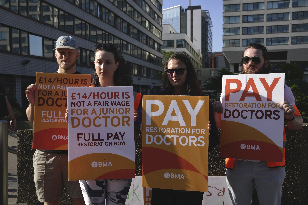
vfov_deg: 35.9
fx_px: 317
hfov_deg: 51.9
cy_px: 104
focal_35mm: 37
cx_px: 156
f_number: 8
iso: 200
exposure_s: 1/800
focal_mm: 36
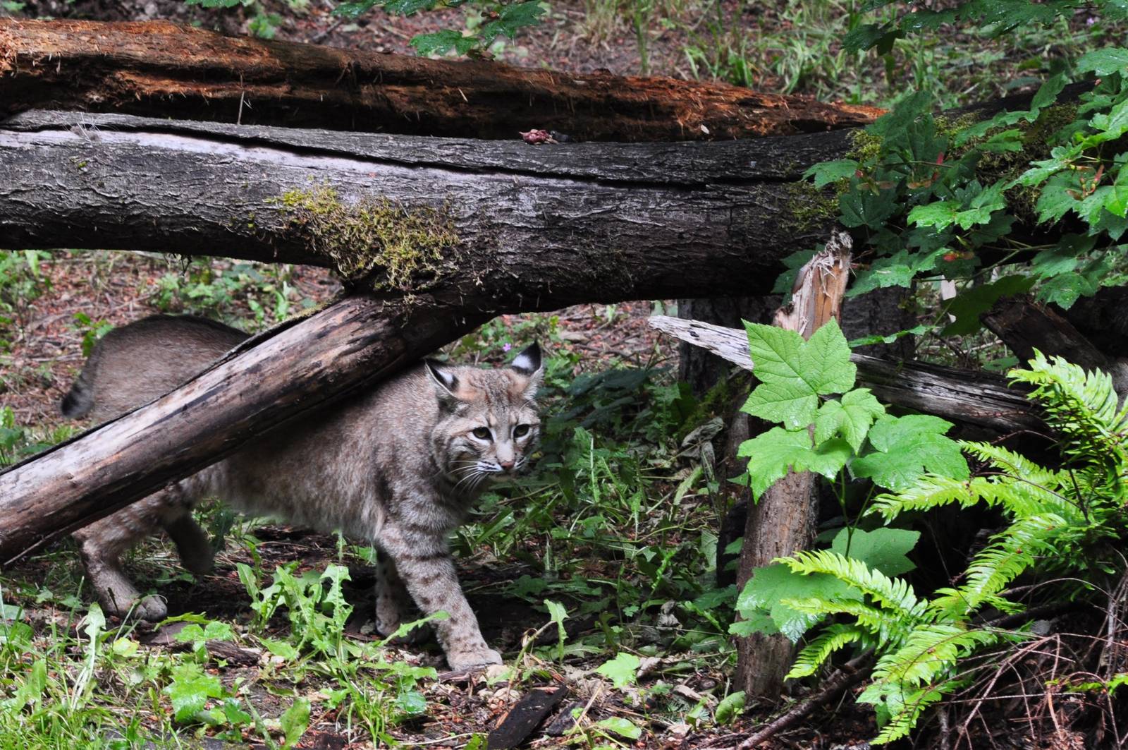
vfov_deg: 6.1
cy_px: 375
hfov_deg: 9.2
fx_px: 7042
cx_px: 564
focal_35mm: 225
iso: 720
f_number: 9
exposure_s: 1/125
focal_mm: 150
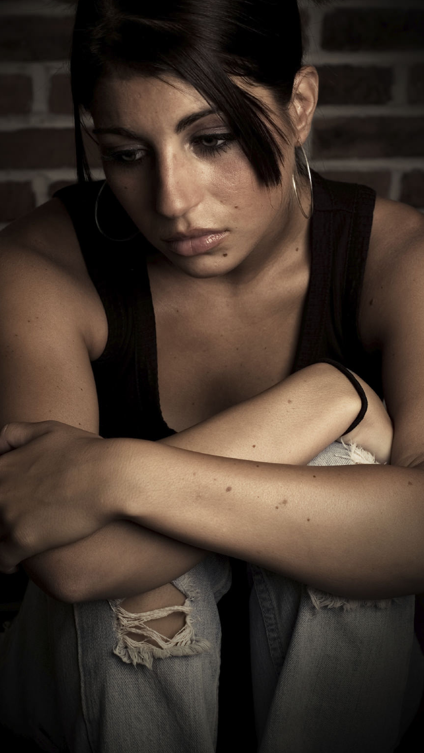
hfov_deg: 15.3
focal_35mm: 79
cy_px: 376
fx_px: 1578
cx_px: 200
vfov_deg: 26.8
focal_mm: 50
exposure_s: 1/200
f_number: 6.3
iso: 200
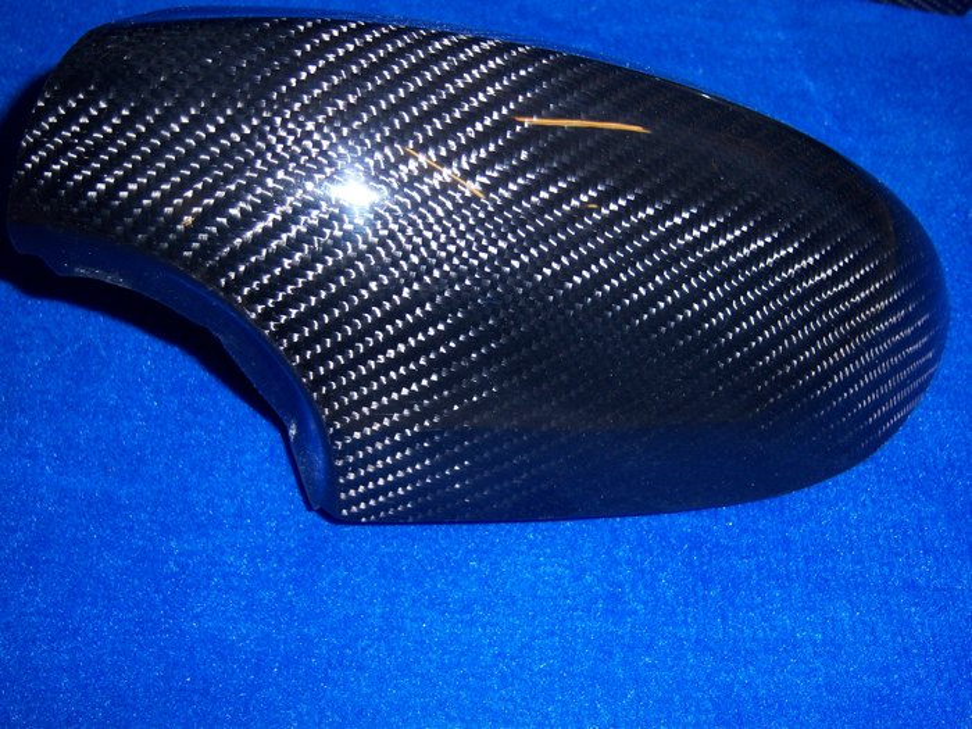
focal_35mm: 42
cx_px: 486
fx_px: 1179
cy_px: 364
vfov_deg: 34.3
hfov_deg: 44.8
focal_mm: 8.9
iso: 80
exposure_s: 1/60
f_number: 2.8
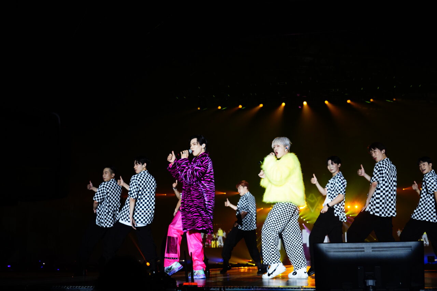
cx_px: 218
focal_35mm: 46
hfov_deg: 42.7
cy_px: 146
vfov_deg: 29.2
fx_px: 558
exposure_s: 1/2000
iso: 3200
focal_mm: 46
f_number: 5.6
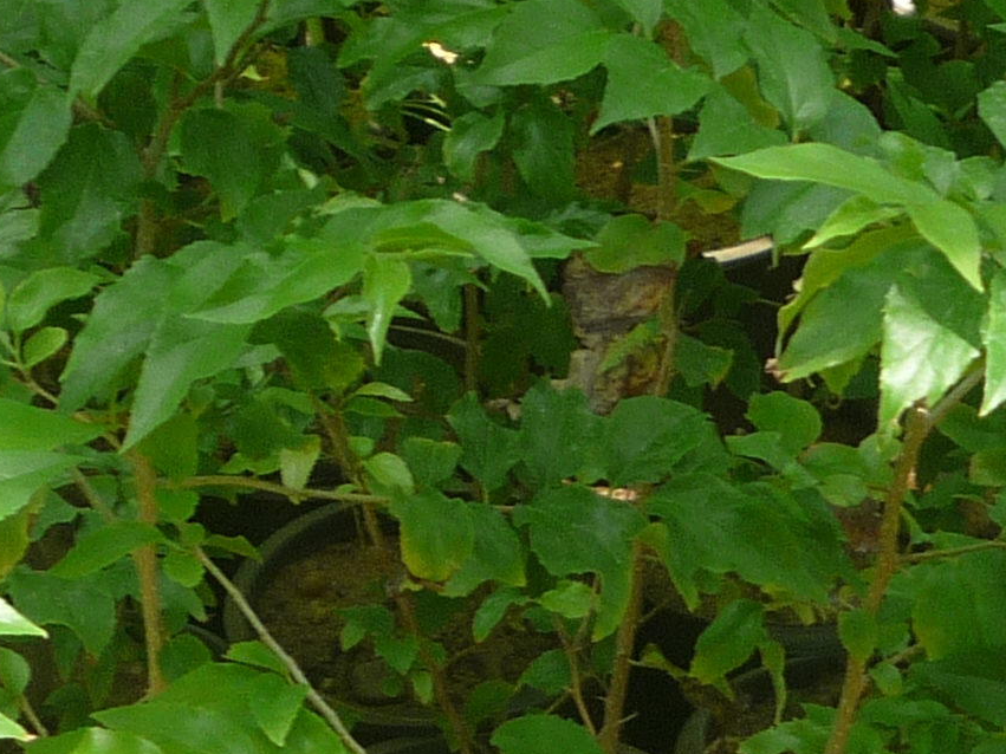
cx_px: 741
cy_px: 806
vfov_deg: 10.3
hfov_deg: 13.9
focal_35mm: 142
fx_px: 4126
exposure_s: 1/125
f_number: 4
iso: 100
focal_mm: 5.8
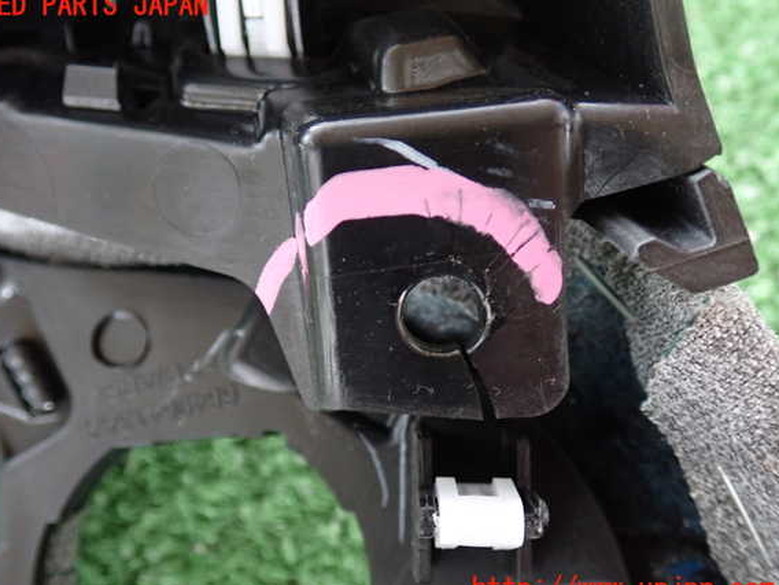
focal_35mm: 38
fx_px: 855
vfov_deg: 37.7
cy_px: 298
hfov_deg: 49.0
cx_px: 370
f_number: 2.5
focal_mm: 6.37
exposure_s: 1/13
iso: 800
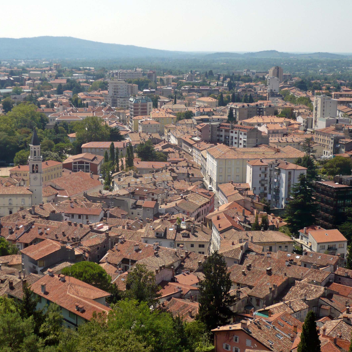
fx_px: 748
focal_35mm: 65
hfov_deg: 26.4
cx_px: 135
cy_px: 176
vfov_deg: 26.5
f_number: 3.5
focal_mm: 9.1
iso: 100
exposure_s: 1/800
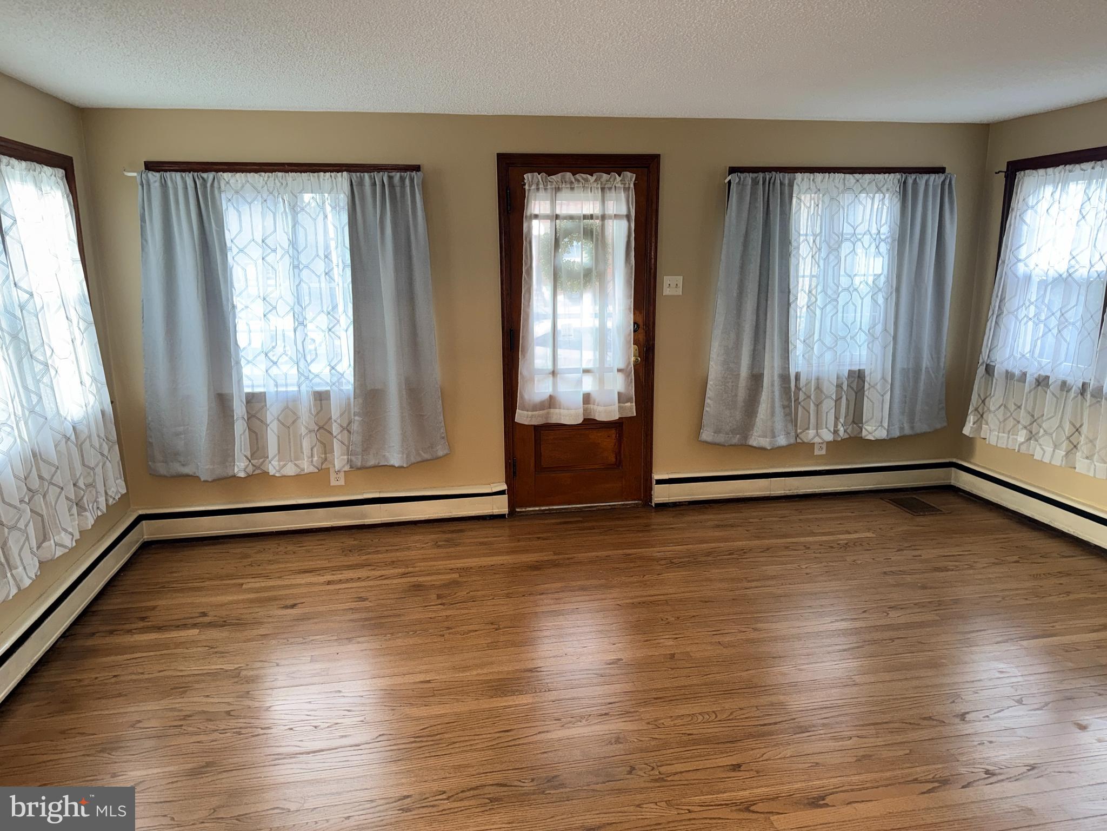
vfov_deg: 56.8
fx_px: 768
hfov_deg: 71.6
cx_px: 554
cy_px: 416
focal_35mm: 24
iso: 100
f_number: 1.78
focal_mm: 6.76
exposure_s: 1/15
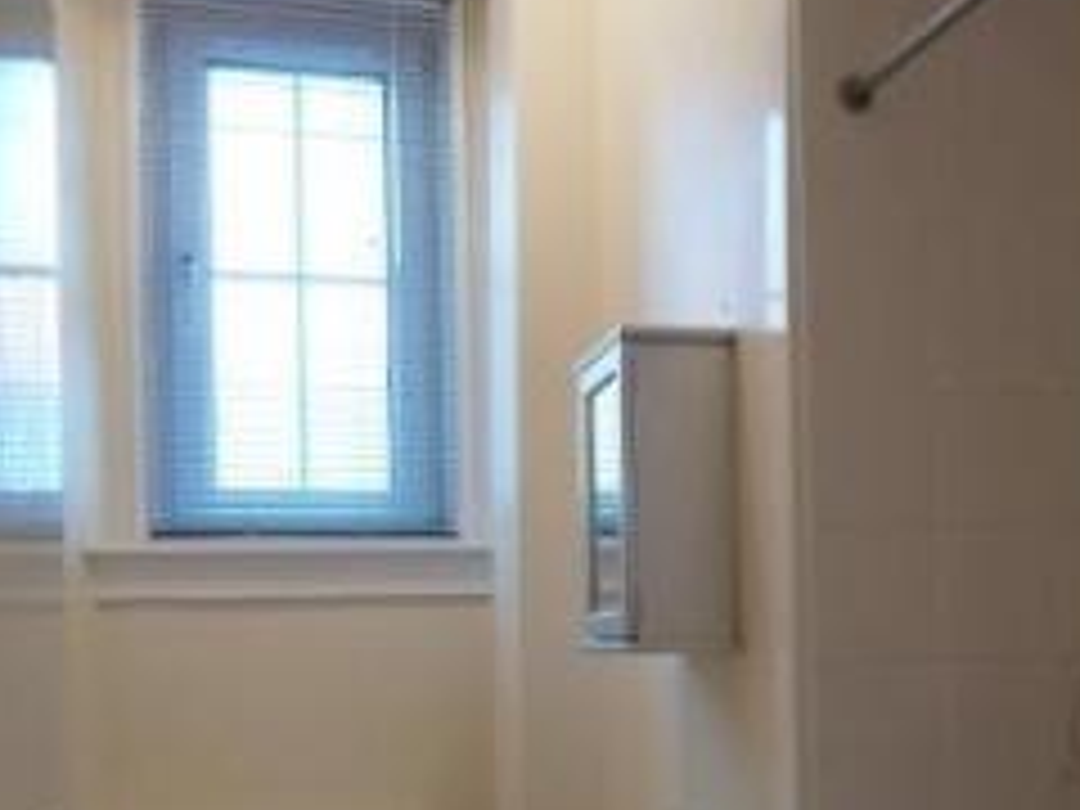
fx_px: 1373
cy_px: 641
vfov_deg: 32.0
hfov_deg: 42.9
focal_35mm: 44
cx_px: 583
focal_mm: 4.1
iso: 320
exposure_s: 1/30
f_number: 3.3
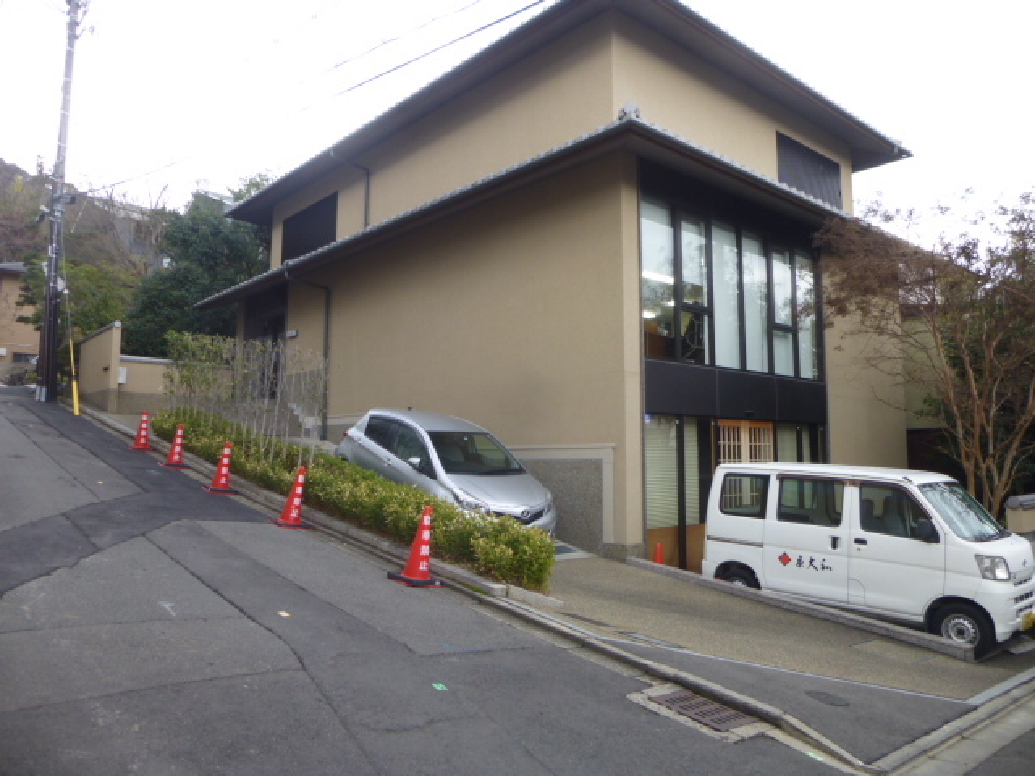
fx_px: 747
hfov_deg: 69.4
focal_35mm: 25
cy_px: 388
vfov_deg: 54.9
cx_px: 518
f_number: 3.1
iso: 100
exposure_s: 1/80
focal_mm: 4.5
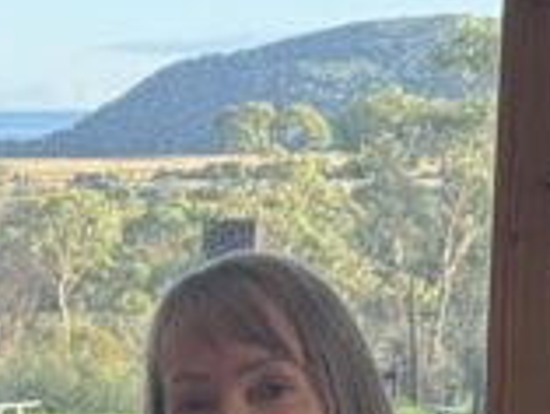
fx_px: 3896
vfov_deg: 6.0
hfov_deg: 7.8
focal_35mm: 245
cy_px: 705
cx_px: -434
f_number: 1.78
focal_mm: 6.76
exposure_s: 1/601
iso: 100
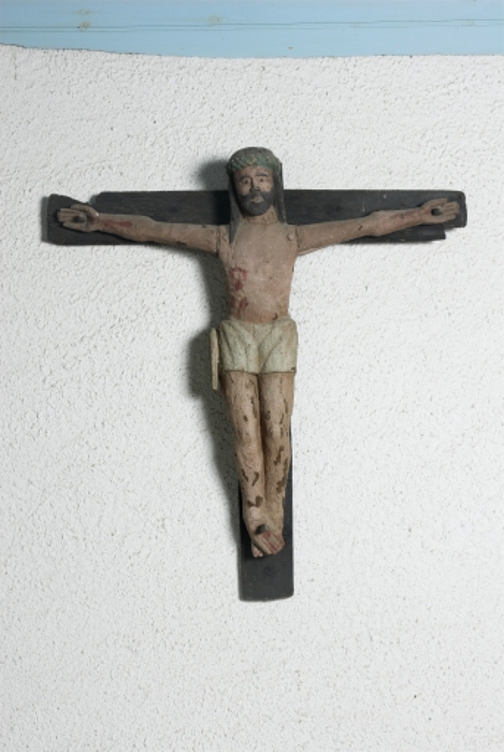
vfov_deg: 29.8
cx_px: 252
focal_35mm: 68
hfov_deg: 20.2
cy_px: 376
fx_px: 1413
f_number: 16
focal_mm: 45
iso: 100
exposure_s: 1/60
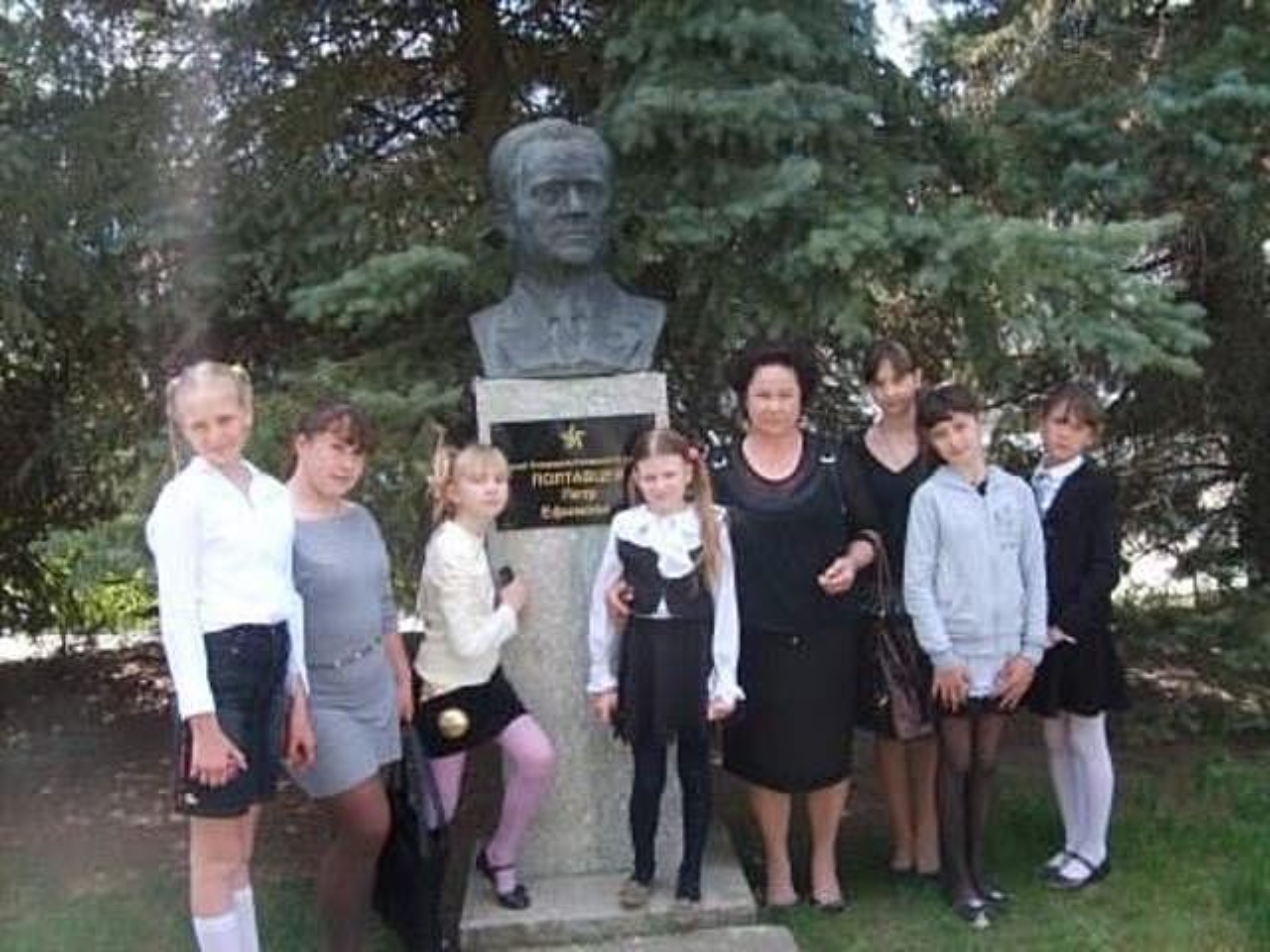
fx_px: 1284
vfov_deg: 40.7
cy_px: 476
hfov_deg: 52.6
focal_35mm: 35
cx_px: 635
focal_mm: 5.8
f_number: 2.8
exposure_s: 1/250
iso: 50
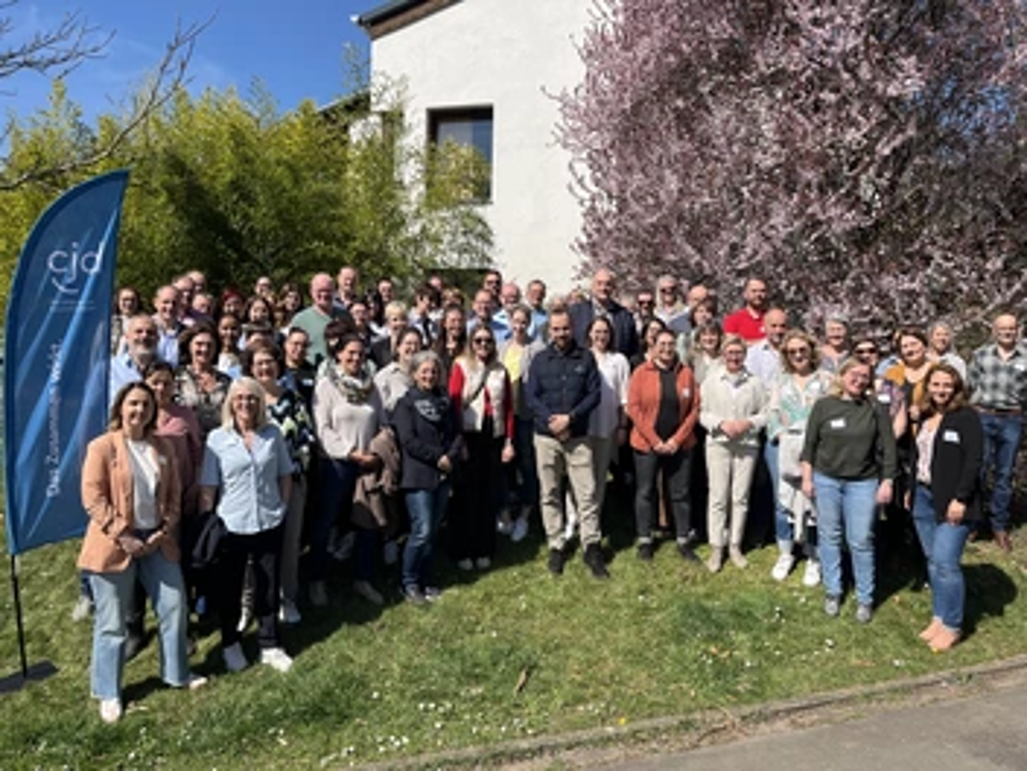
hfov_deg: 67.3
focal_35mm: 26
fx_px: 771
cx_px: 514
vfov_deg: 53.1
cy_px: 386
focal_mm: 5.1
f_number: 1.6
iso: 50
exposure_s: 1/3049
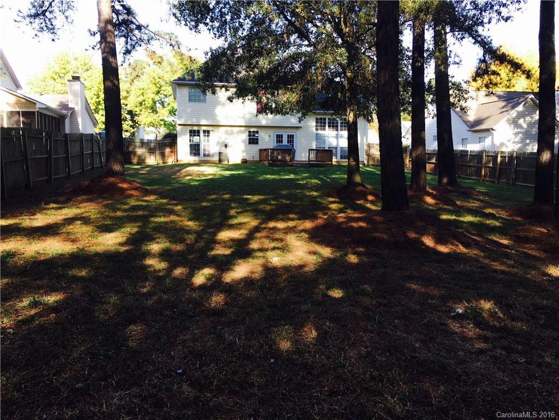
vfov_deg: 48.2
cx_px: 280
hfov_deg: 61.7
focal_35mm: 29
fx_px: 468
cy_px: 210
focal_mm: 4.15
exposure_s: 1/183
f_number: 2.2
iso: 25
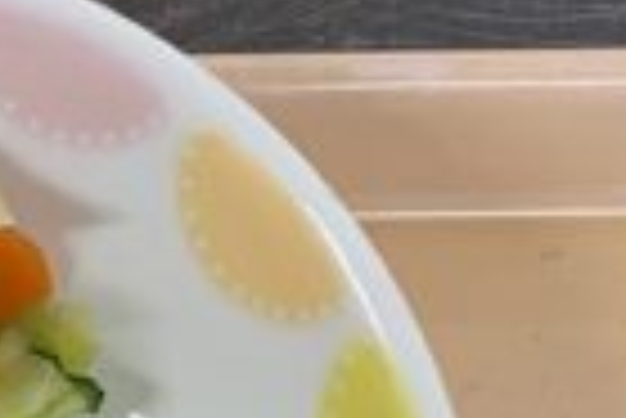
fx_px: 2594
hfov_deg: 13.2
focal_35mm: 149
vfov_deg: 8.5
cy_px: 966
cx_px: -252
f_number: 1.8
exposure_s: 1/60
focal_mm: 4.25
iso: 64
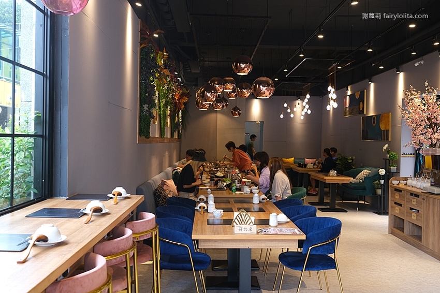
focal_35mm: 35
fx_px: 428
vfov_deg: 37.8
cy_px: 146
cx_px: 220
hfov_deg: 54.5
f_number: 5
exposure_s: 1/38
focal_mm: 23
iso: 1000
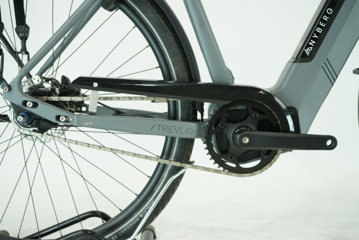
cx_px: 180
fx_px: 469
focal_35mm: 47
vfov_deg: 28.6
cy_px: 120
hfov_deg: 41.9
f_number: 5.6
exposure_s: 1/200
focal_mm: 47
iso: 2000
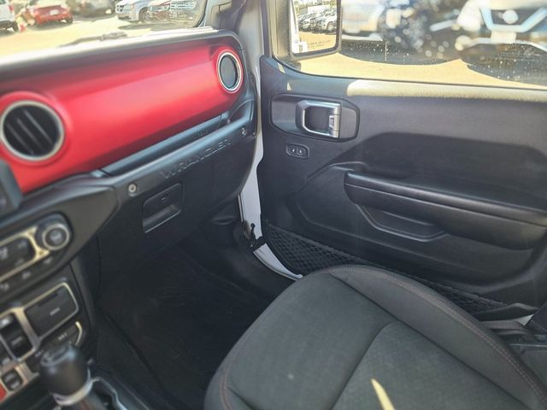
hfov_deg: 73.9
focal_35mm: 23
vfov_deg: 58.9
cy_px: 205
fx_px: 363
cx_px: 274
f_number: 1.7
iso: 250
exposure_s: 1/180
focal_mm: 6.3
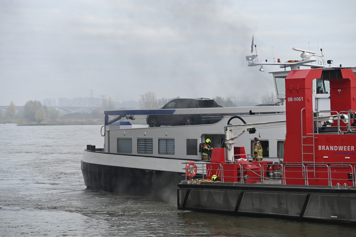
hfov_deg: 18.3
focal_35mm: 112
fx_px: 1107
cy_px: 118
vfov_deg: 12.2
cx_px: 178
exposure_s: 1/250
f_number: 4
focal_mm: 112
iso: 200
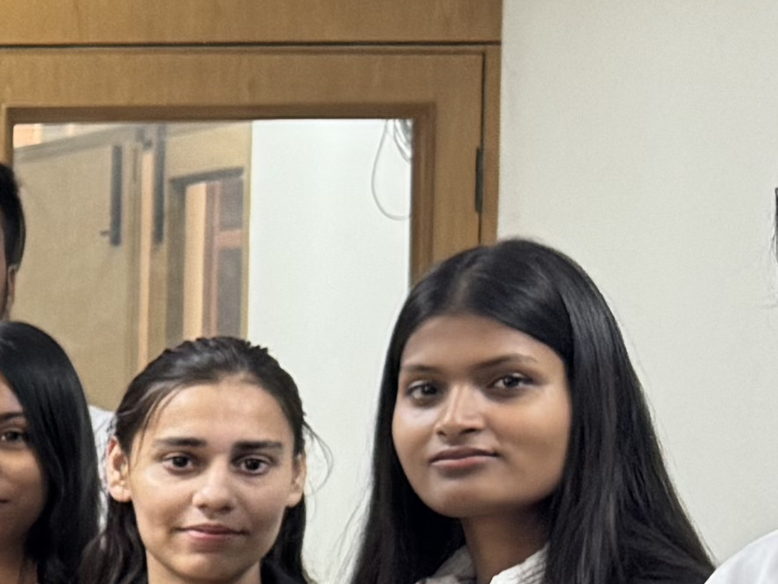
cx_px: -1137
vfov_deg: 9.5
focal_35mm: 154
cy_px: 753
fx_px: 3462
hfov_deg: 10.8
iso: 160
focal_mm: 6.76
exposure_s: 1/50
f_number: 1.78
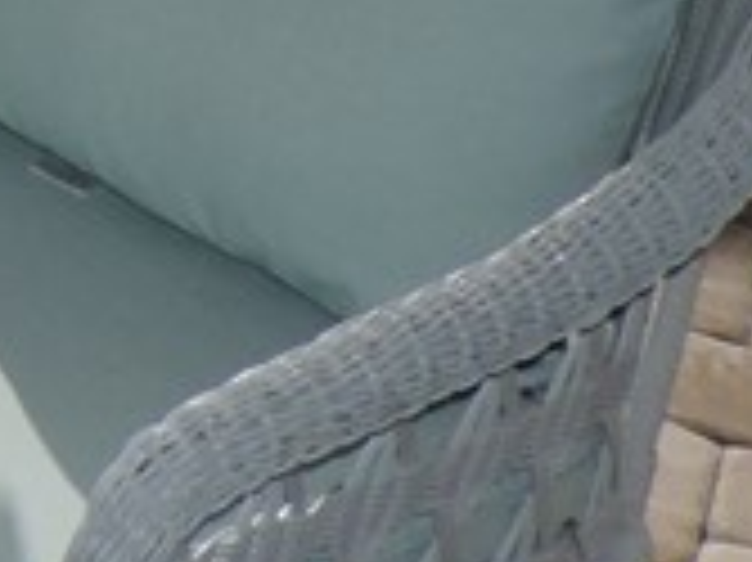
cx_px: -1130
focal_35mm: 147
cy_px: -958
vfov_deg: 8.8
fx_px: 3191
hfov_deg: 11.0
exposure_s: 1/1600
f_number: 3
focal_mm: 4.3
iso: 100
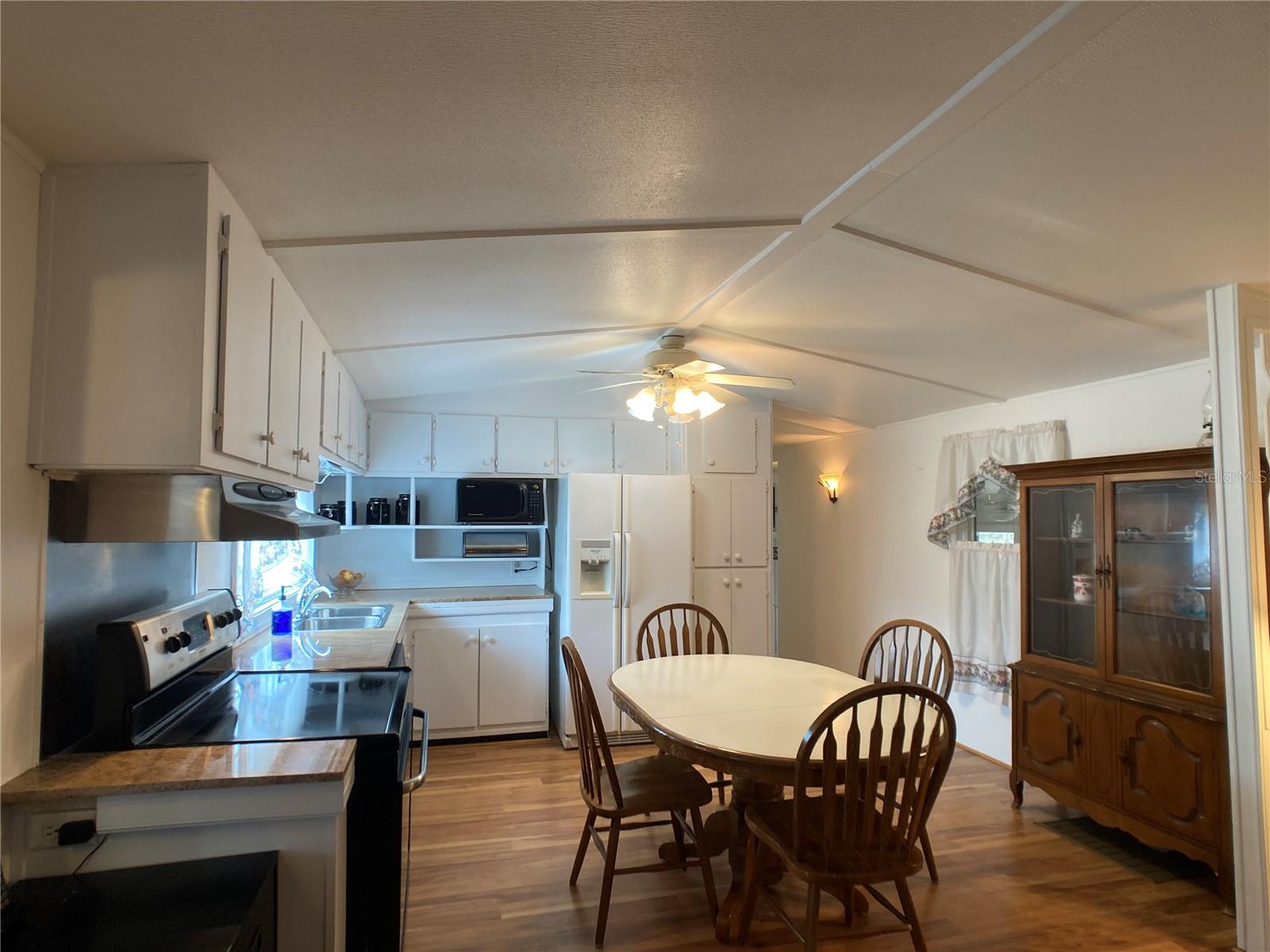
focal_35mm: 28
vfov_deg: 49.7
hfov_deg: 63.4
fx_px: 1027
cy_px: 476
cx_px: 635
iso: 80
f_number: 1.8
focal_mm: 3.99
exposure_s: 1/60
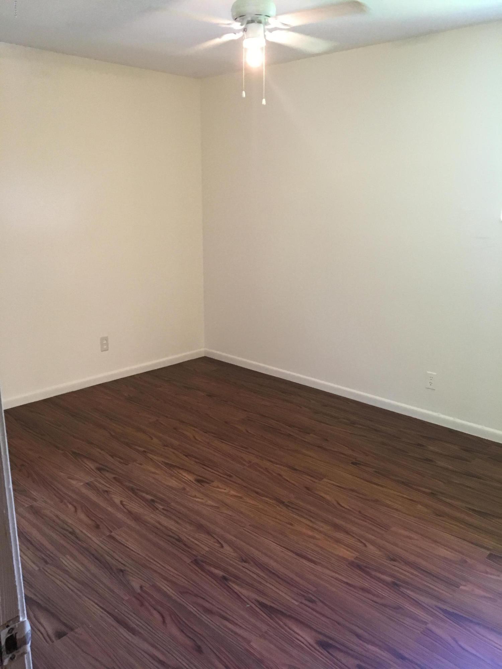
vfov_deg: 61.7
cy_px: 334
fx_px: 561
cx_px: 251
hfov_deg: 48.2
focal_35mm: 29
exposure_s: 1/30
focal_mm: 4.15
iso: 160
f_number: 2.2
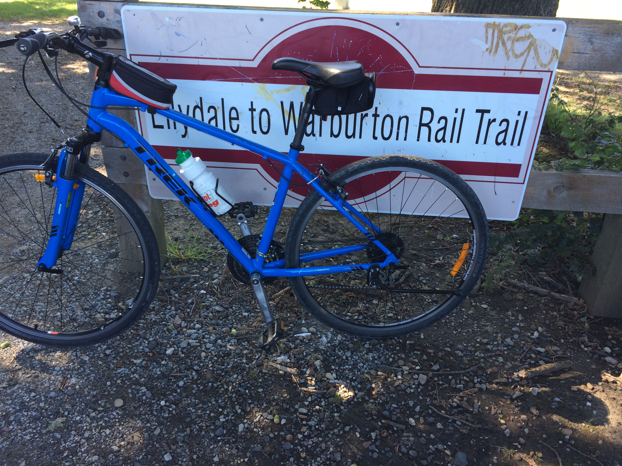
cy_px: 233
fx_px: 521
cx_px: 311
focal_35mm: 29
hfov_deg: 61.7
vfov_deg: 48.2
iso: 32
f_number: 2.2
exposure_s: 1/101
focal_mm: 4.15
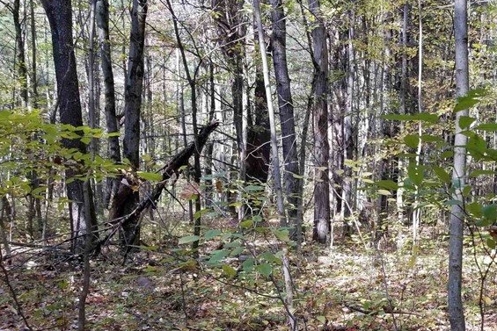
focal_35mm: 49
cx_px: 430
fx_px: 677
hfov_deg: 38.1
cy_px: 243
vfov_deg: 27.2
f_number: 1.7
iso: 50
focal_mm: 4.25
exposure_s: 1/204
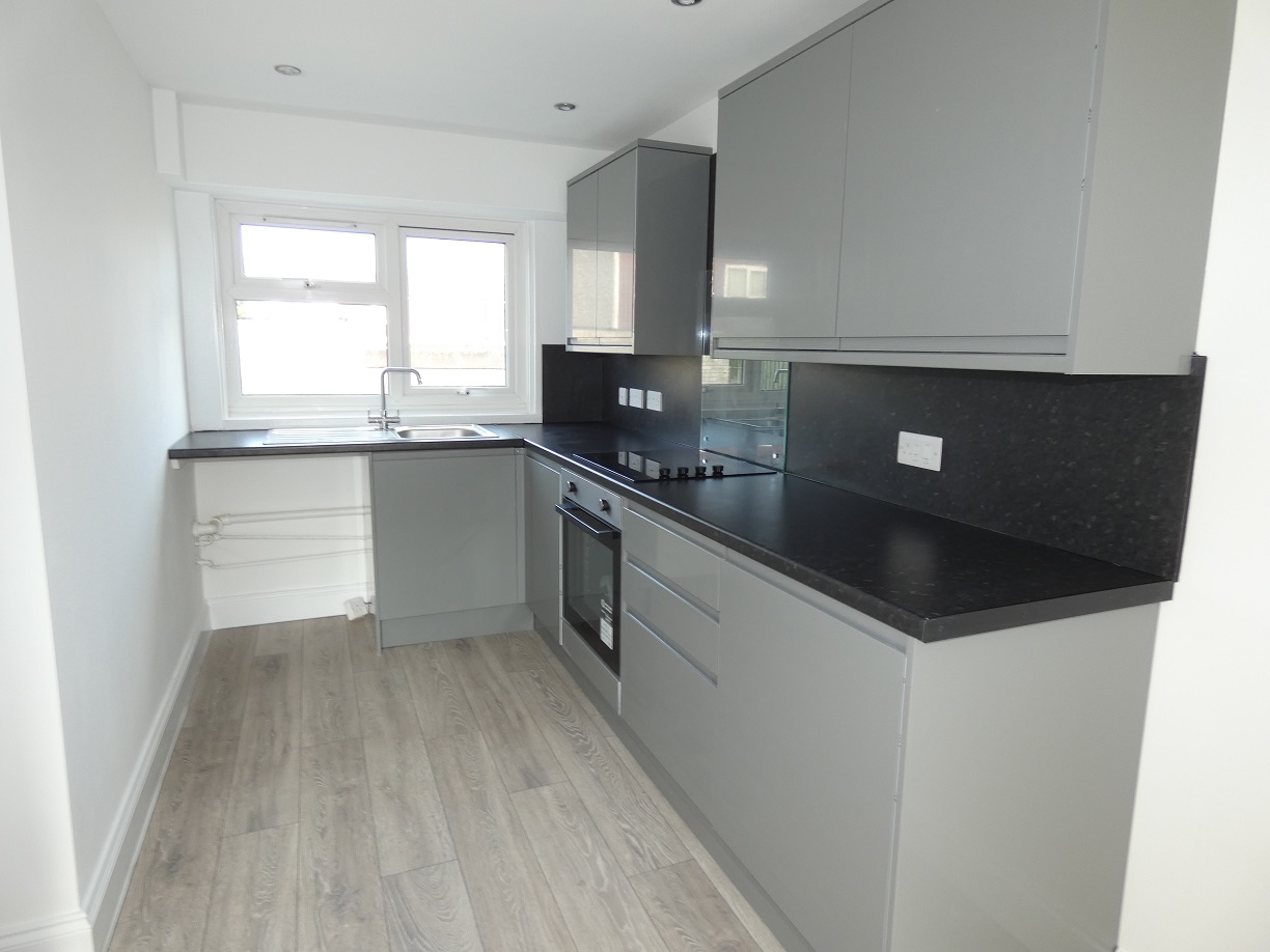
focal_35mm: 20
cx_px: 635
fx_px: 734
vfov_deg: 66.0
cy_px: 476
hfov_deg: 81.7
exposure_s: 1/40
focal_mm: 3.6
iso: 80
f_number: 2.8
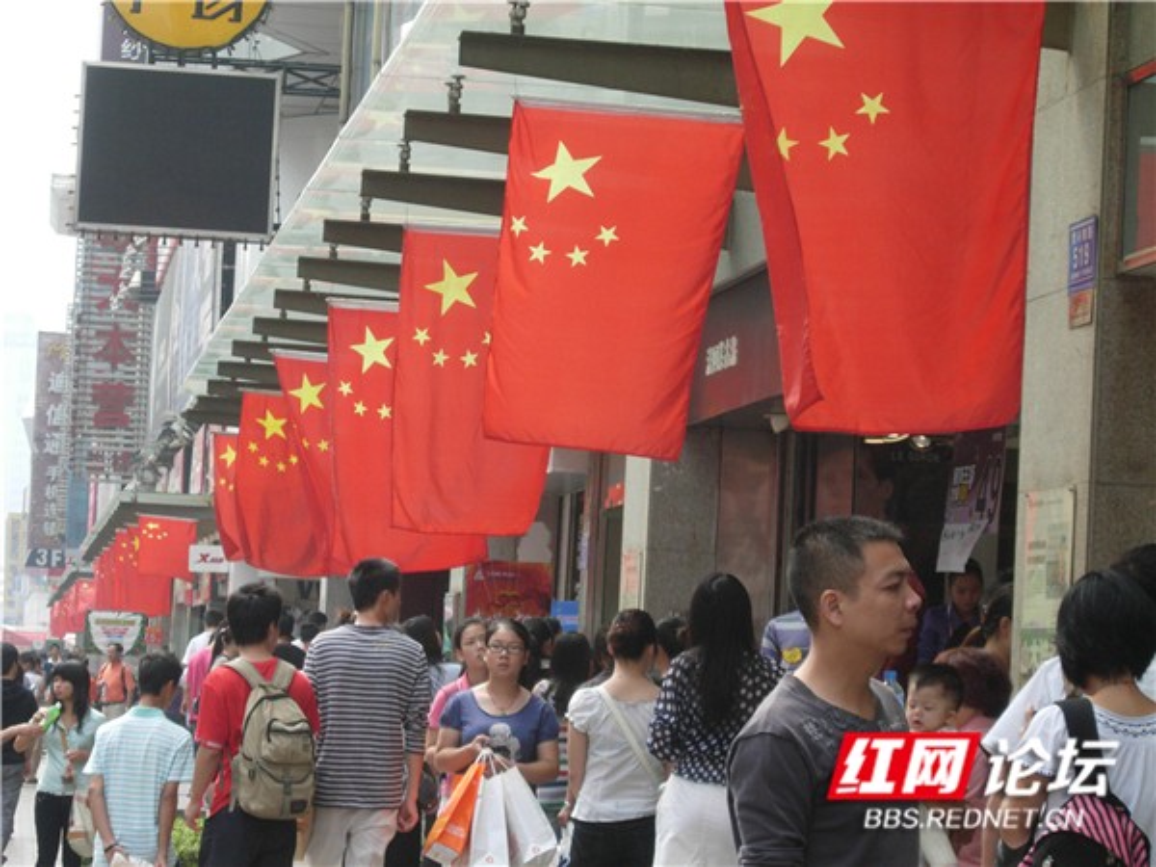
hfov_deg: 16.8
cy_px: 434
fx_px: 3907
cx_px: 578
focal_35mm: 117
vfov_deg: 12.7
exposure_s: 1/222
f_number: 5.1
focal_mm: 24.5
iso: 100
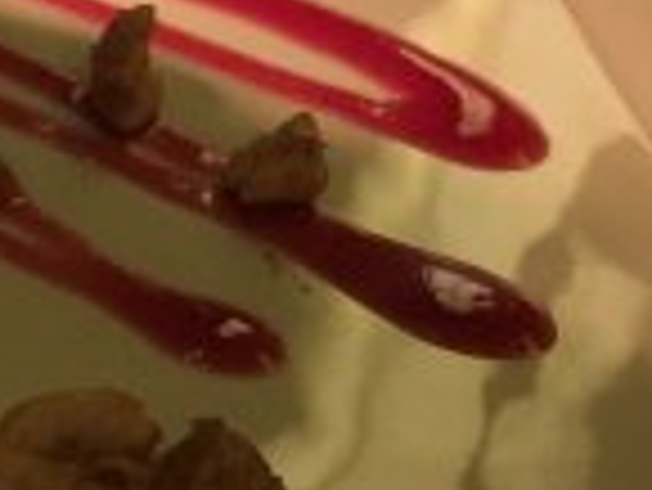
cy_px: -321
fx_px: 2300
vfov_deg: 11.5
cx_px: -94
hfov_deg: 15.6
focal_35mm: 122
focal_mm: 4.15
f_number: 2.2
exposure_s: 1/15
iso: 200
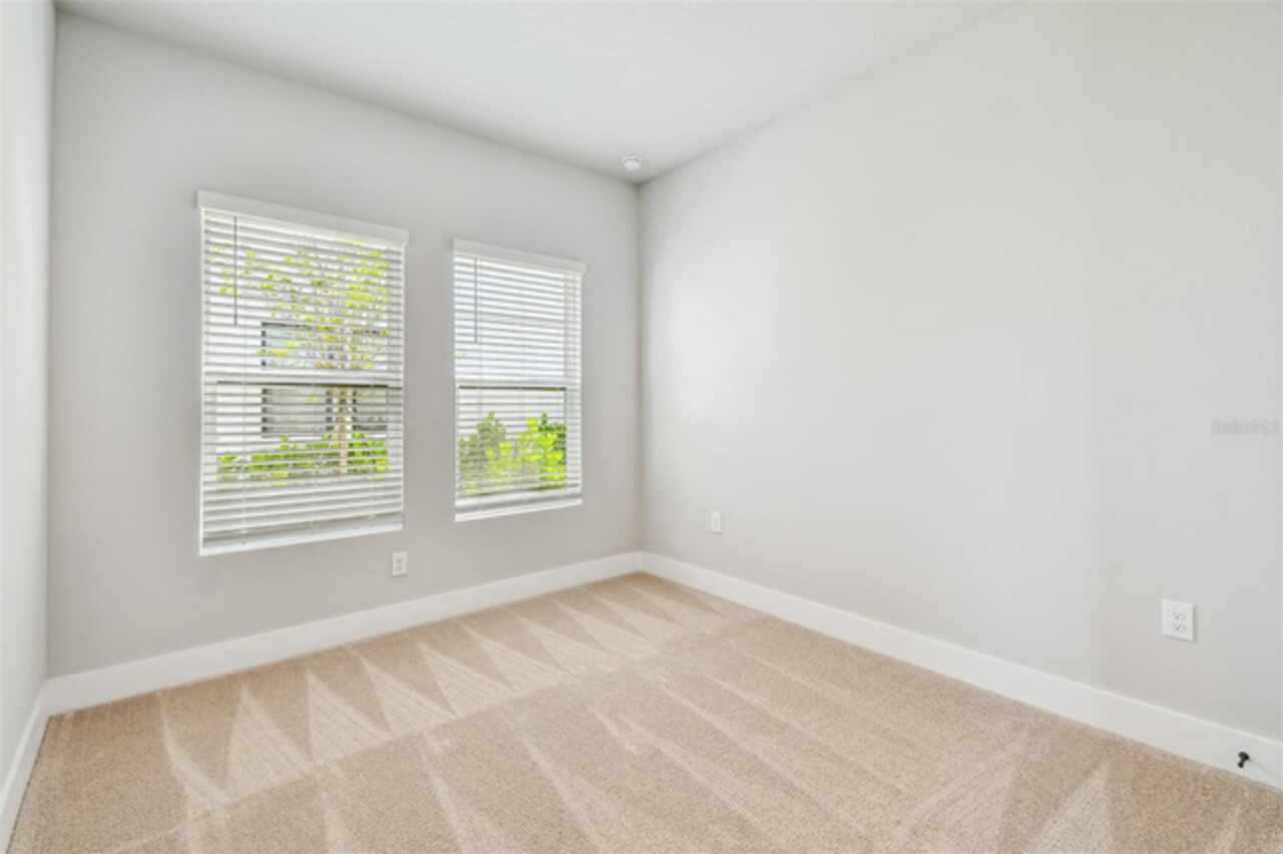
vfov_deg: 77.3
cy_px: 427
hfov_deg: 100.4
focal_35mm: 15
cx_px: 642
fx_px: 534
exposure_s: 1/40
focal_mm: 10
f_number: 7.1
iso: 100
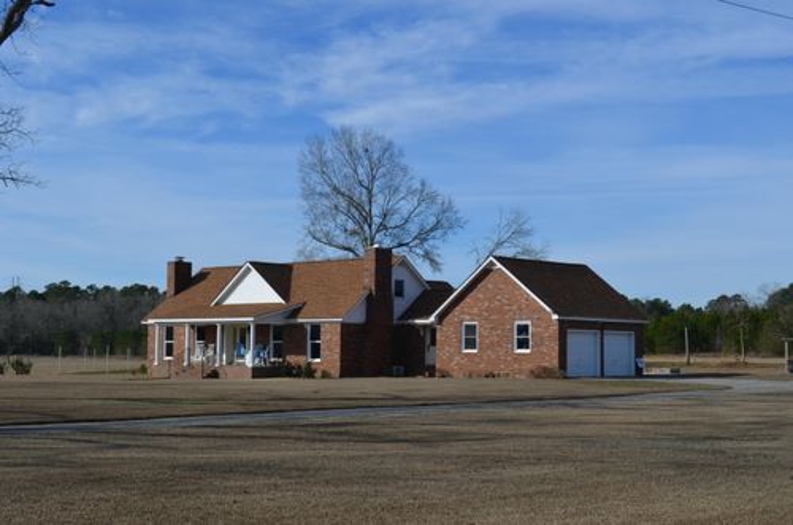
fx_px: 1187
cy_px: 262
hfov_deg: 36.9
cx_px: 396
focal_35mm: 54
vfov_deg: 24.9
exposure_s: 1/320
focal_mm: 36
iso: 100
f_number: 9
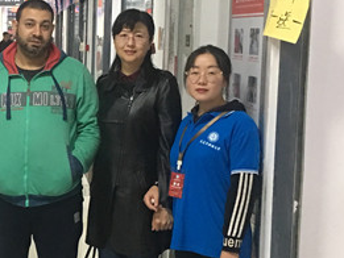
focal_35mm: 89
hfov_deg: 20.8
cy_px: 145
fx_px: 885
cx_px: -42
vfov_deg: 16.6
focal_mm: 4.15
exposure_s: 1/17
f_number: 2.2
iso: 125
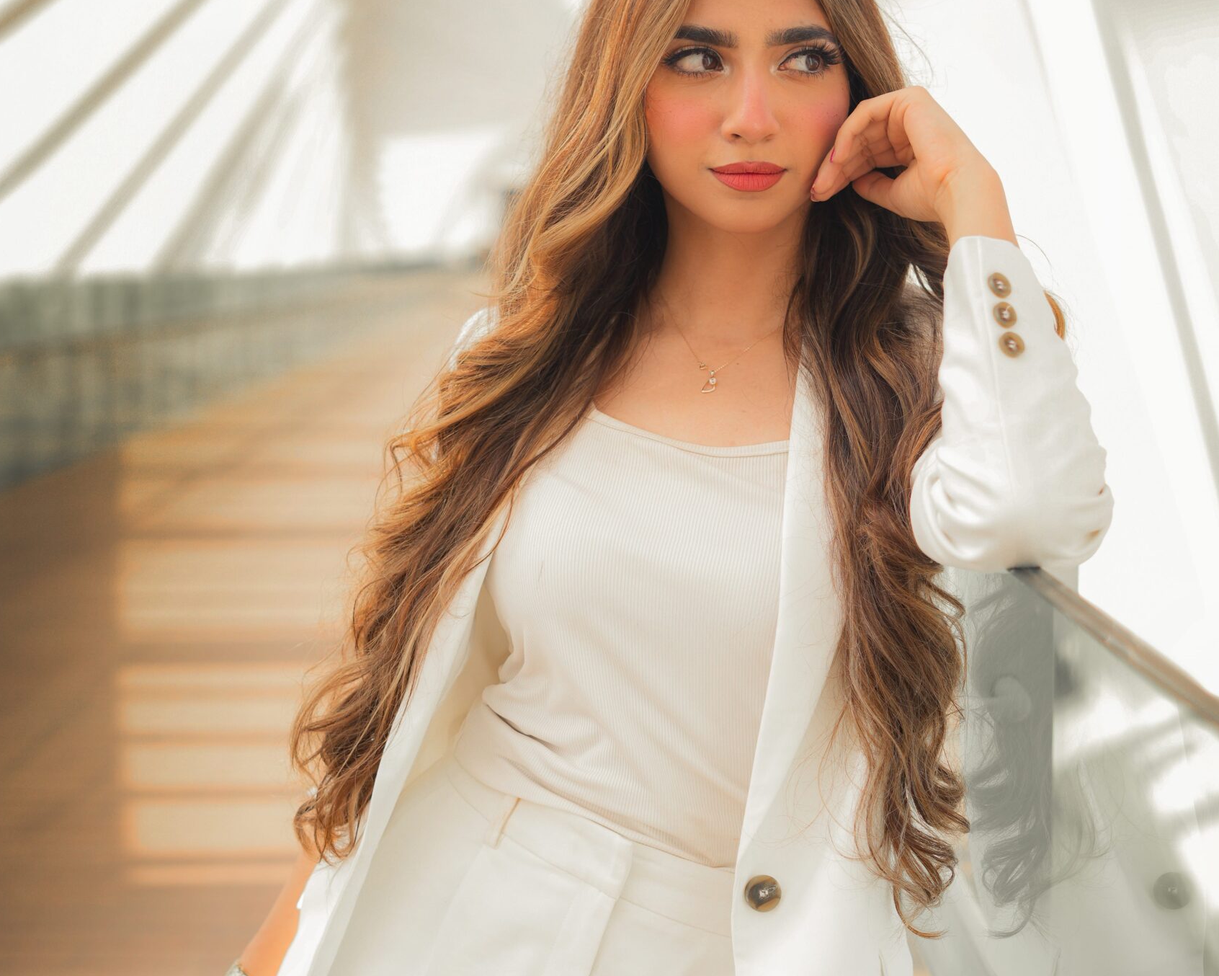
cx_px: 606
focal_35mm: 71
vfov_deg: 21.6
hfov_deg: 26.8
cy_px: 446
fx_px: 2562
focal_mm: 50
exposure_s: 1/640
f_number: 2.8
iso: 125
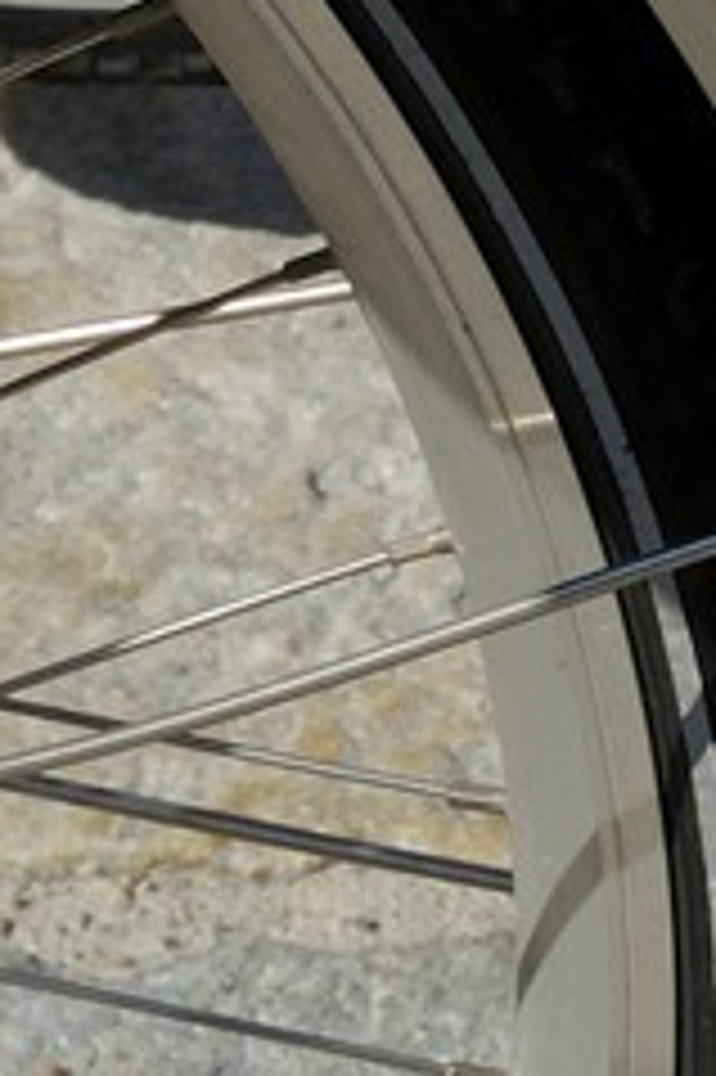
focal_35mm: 402
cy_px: -2283
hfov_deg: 3.4
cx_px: 1887
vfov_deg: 4.9
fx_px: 12009
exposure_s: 1/160
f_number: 16
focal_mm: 60
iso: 200
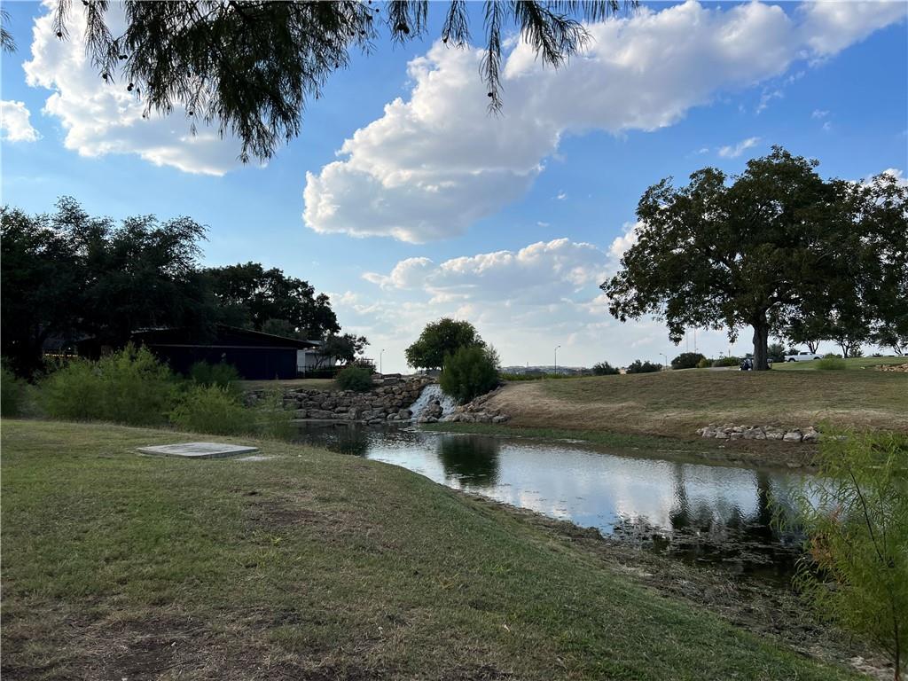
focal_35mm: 26
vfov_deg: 53.1
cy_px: 340
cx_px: 454
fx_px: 682
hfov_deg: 67.3
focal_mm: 5.7
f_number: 1.5
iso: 50
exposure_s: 1/5587
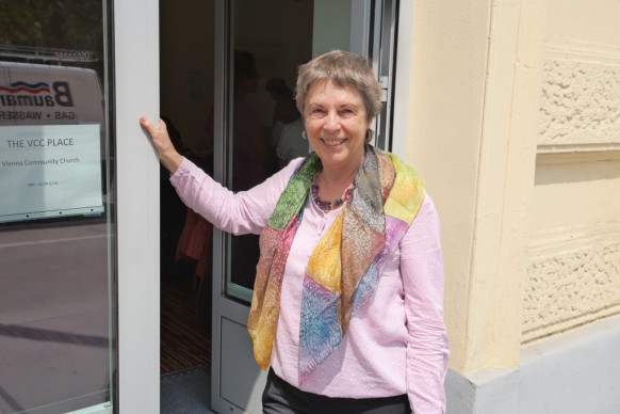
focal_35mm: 36
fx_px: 620
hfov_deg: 53.1
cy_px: 207
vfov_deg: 36.9
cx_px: 310
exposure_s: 1/320
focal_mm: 24
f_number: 7.1
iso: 100
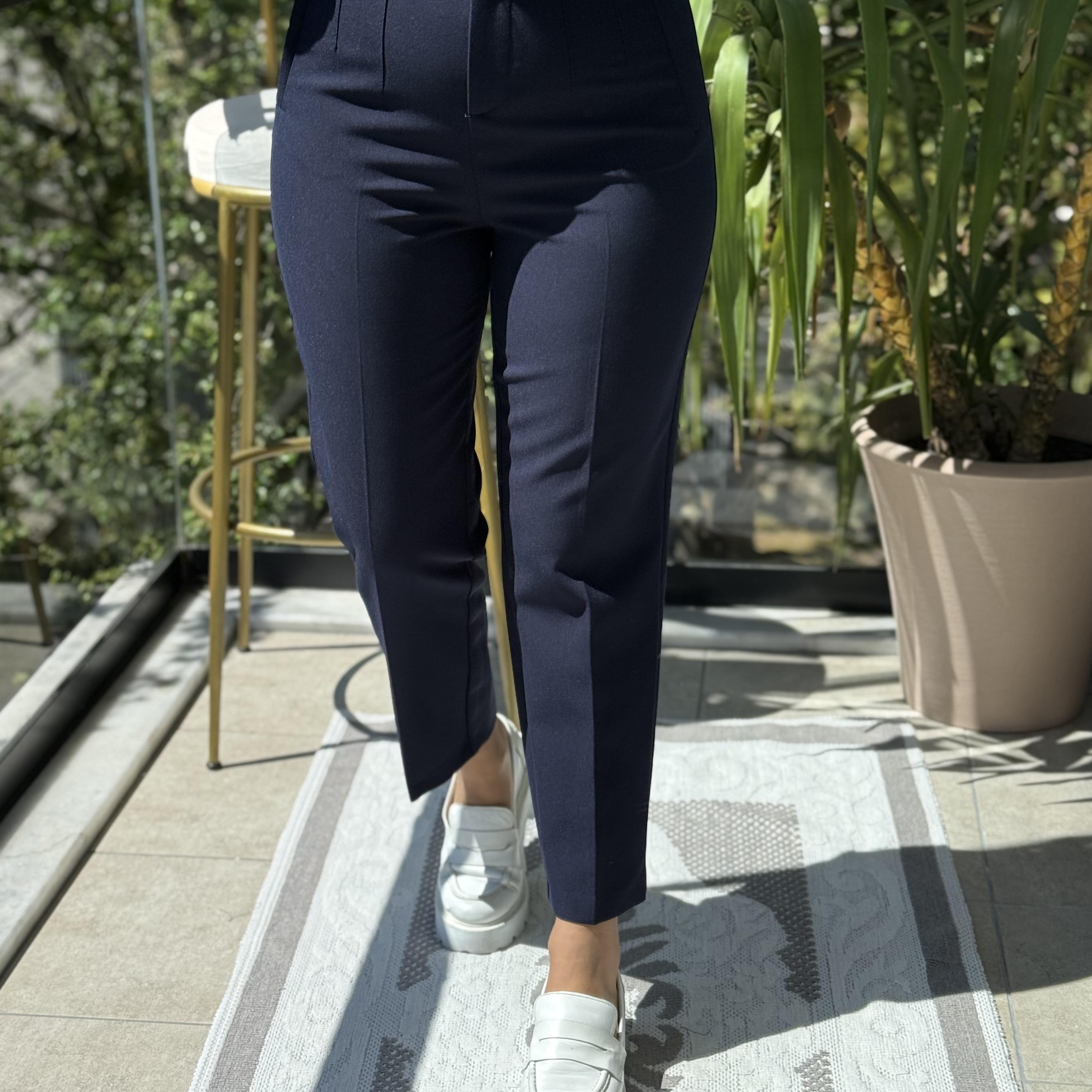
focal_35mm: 62
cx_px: 499
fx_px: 2213
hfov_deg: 27.7
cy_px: 525
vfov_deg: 27.7
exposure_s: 1/1285
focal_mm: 6.76
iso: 64
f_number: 1.78
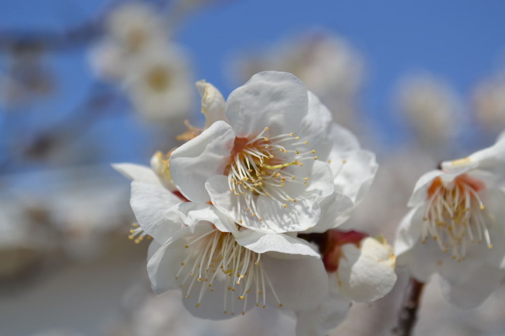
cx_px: 251
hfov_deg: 26.3
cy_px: 172
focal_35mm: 77
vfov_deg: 17.7
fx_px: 1080
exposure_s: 1/500
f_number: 8
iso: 100
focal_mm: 50
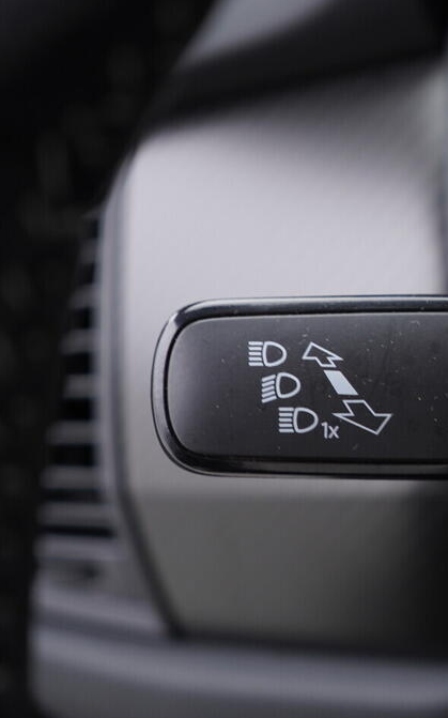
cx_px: 426
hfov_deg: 22.4
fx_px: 1095
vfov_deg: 36.3
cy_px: 355
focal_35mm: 56
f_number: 2.8
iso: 125
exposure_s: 1/40
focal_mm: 24
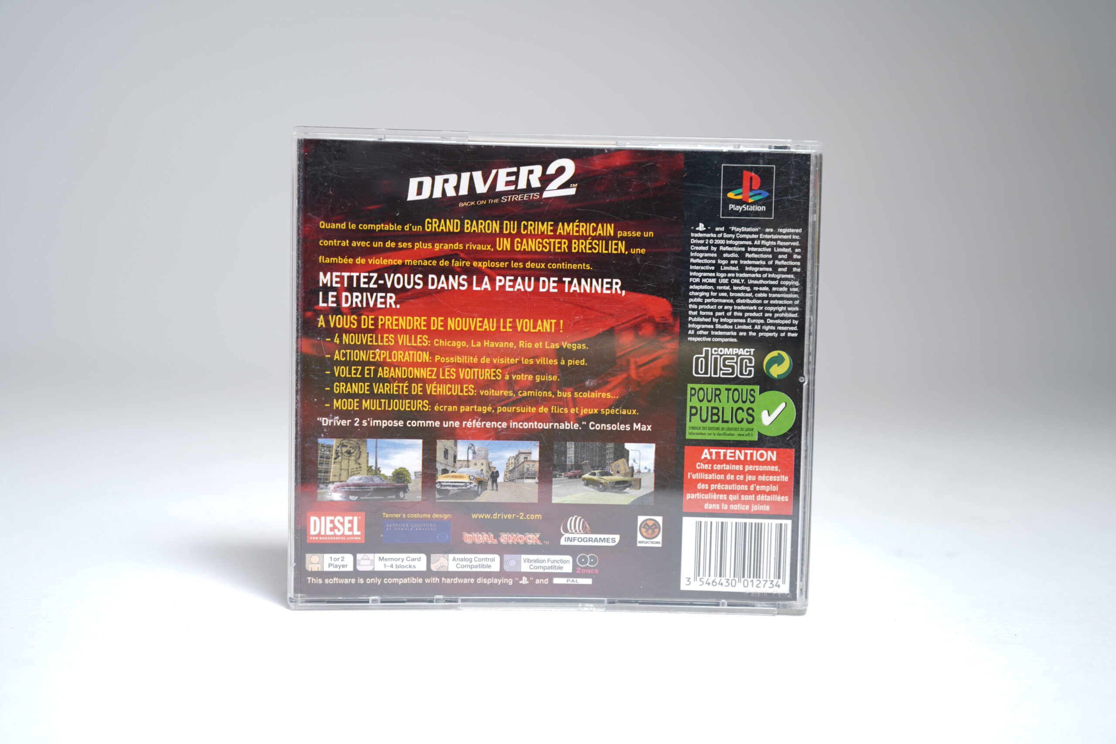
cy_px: 372
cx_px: 558
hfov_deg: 49.6
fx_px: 1209
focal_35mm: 39
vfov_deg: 34.2
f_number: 4.5
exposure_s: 1/4
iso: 64
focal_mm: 39
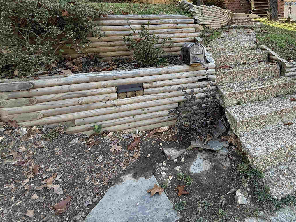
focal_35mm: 21
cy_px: 60
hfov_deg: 74.2
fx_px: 180
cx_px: 217
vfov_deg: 60.5
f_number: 2.2
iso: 64
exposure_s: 1/99
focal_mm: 2.22
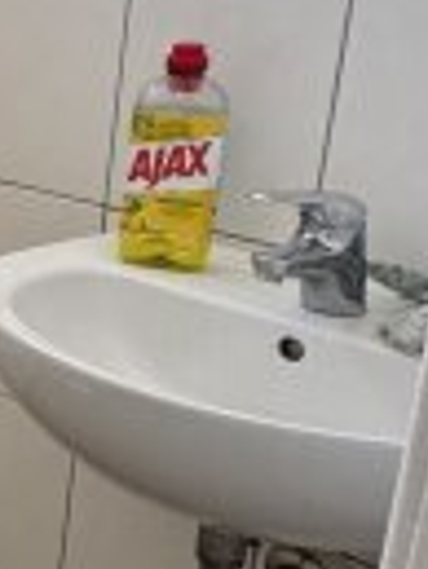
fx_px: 1020
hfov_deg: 16.9
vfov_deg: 31.0
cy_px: 203
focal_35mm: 62
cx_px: -450
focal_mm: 2.22
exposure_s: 1/99
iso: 250
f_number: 2.2
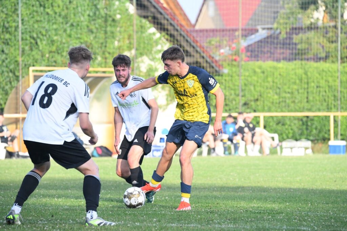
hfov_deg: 6.1
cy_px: 116
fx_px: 3276
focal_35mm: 340
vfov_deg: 4.0
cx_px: 174
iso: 5000
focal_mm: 340
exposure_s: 1/1600
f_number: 8
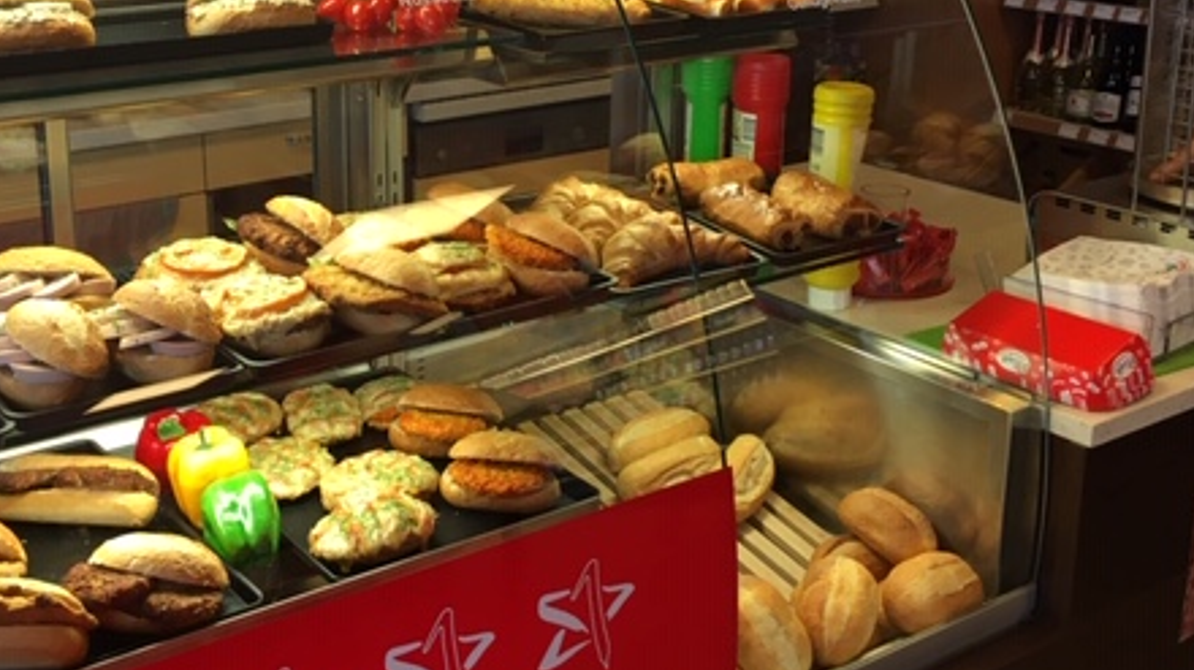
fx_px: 1456
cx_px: 461
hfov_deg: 44.3
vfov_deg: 25.7
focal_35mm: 46
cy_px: 190
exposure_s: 1/33
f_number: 2.2
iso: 64
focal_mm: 4.15
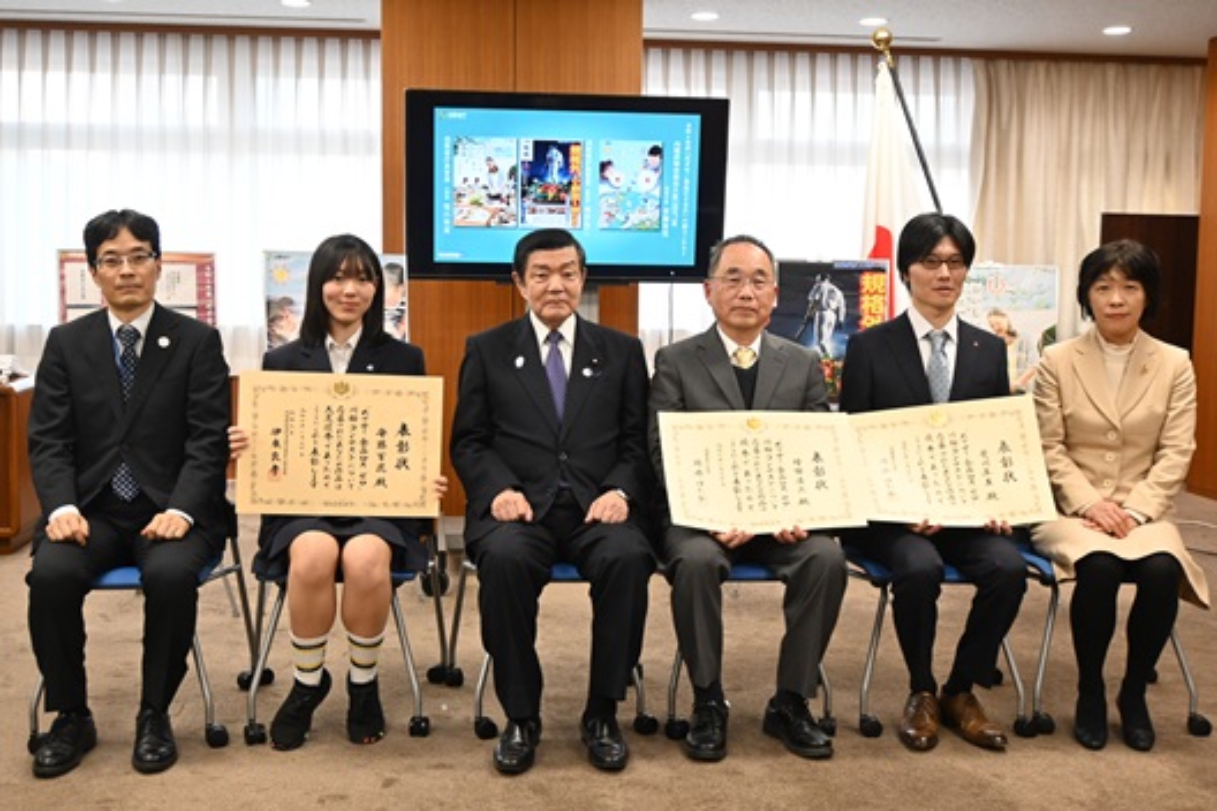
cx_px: 608
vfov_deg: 32.4
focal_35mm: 41
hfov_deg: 47.2
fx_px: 1394
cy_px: 406
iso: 1800
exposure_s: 1/125
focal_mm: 27.5
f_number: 4.5
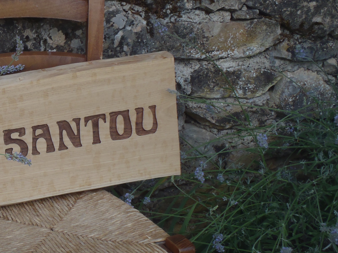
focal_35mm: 58
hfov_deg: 30.8
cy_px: 147
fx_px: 566
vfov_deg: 25.2
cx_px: -2
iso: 80
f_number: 3.9
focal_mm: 5
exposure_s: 1/125
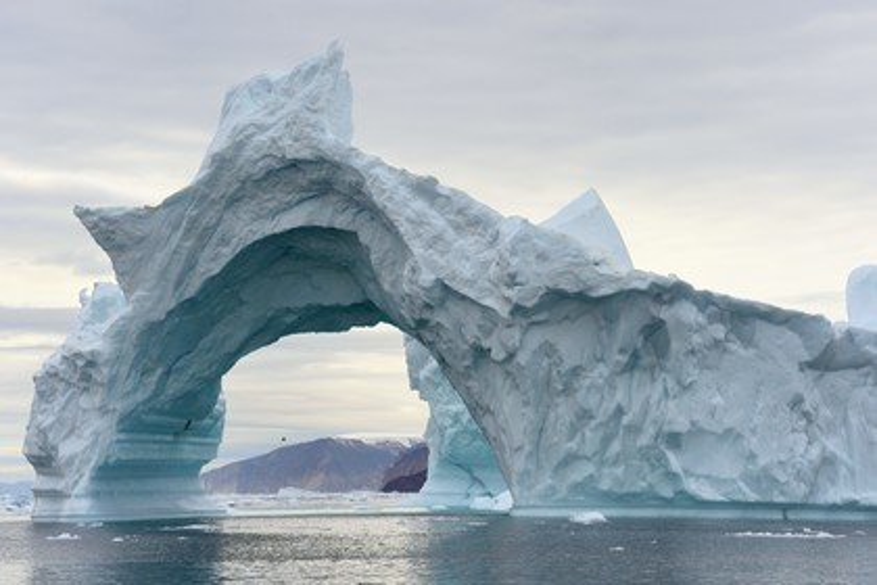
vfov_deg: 11.0
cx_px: 438
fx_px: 3045
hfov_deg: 16.4
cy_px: 292
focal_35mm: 125
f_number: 9
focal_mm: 125
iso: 400
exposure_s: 1/640
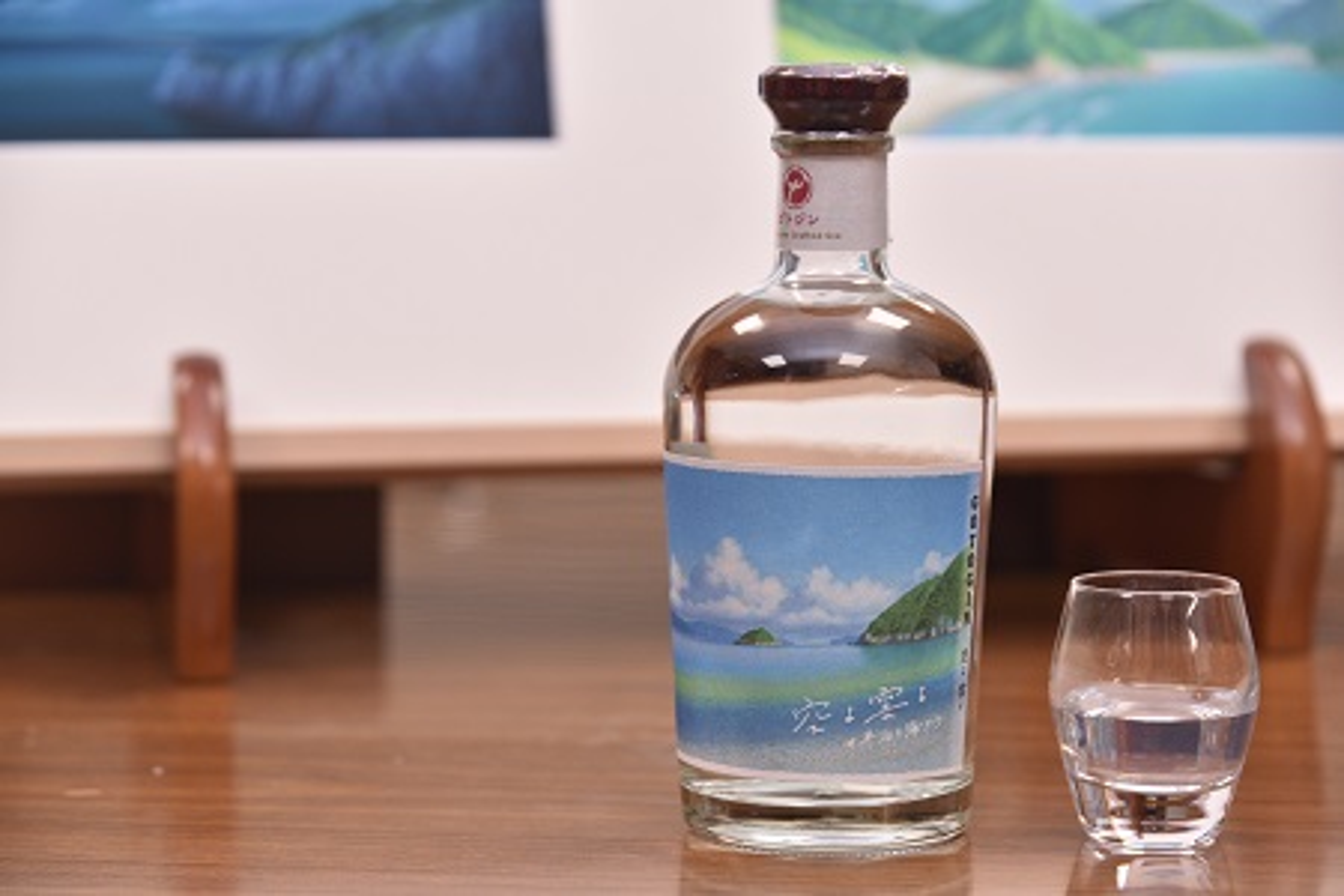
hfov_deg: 17.1
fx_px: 4480
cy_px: 448
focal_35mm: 120
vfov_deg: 11.4
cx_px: 672
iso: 800
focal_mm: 120
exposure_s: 1/160
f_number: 5.6
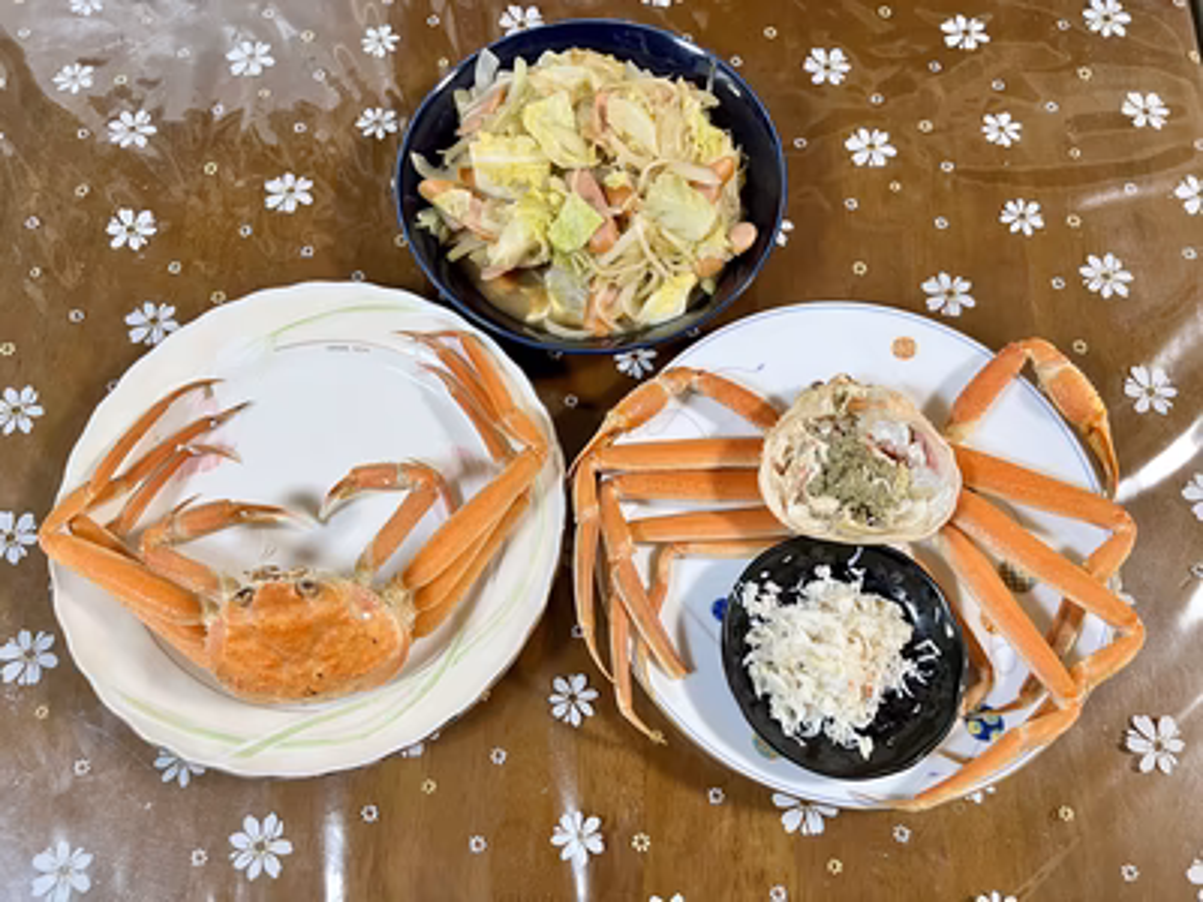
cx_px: 602
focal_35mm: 26
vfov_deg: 53.1
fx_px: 904
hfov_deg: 67.3
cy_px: 451
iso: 125
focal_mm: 5.7
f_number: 1.5
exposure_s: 1/50
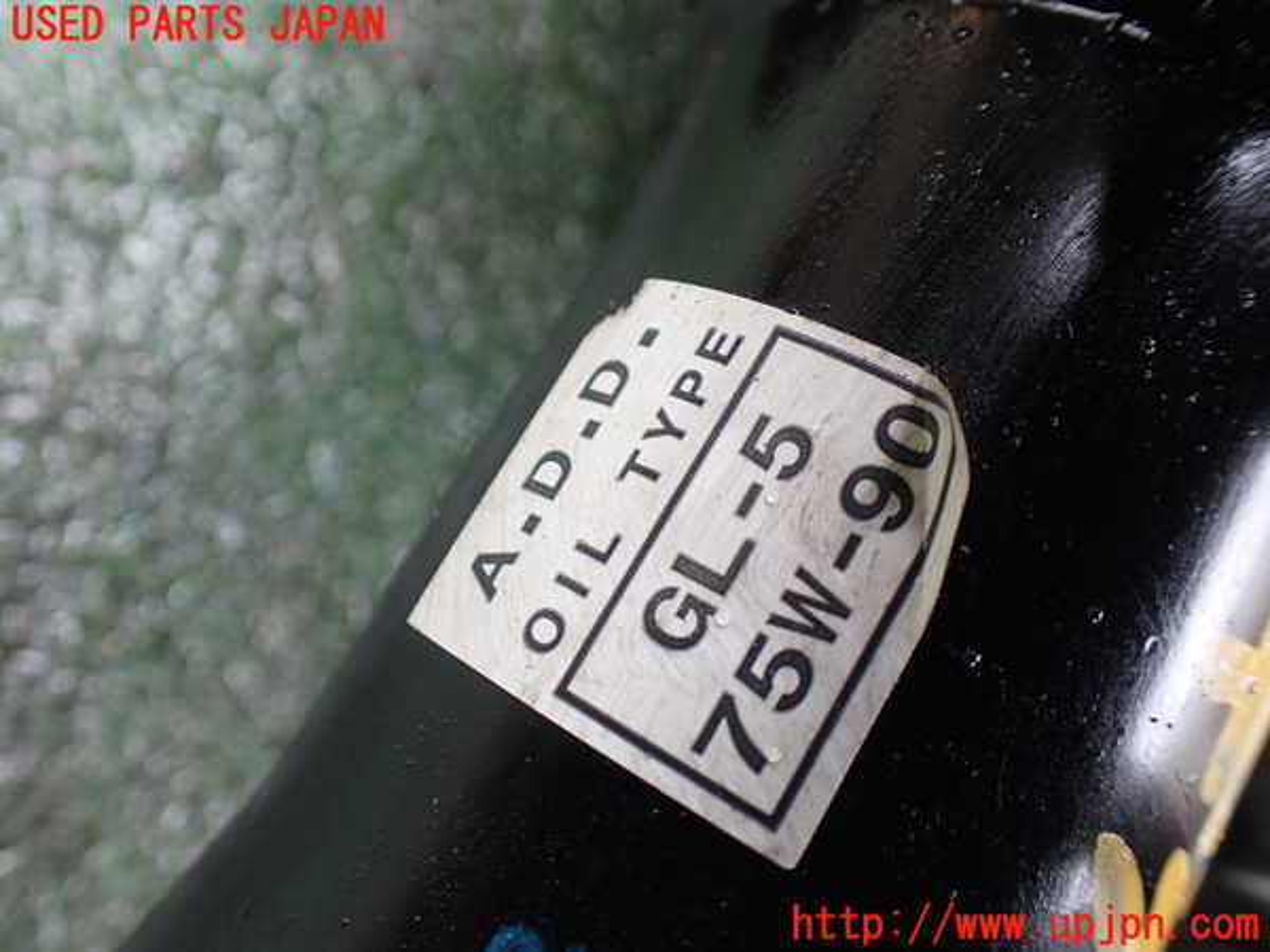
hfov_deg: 60.0
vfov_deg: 46.8
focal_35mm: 30
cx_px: 635
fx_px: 1101
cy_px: 476
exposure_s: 1/125
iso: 200
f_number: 2.3
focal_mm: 5.4
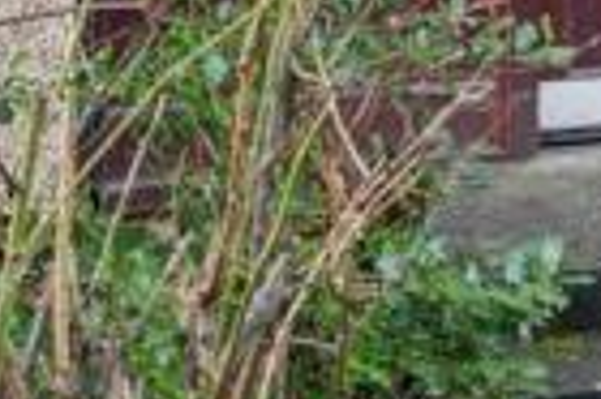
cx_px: 863
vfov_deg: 11.0
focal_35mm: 119
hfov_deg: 16.0
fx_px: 1984
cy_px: -234
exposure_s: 1/200
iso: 800
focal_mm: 35
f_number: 4
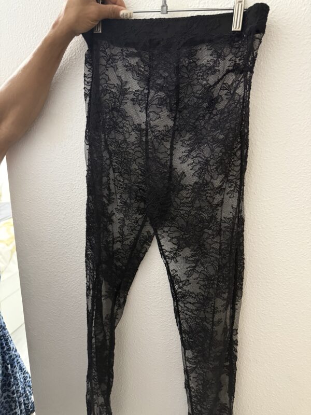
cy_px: 208
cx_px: 156
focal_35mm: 24
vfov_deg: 71.6
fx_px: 287
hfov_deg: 56.8
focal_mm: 6.76
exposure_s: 1/43
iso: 800
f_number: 1.78
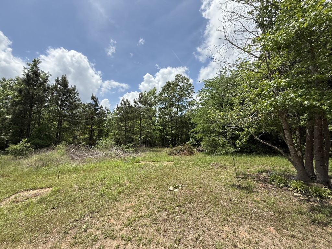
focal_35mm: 14
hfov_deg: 102.1
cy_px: 124
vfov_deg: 85.7
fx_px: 134
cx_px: 166
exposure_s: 1/2237
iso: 64
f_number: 2.2
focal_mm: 2.22
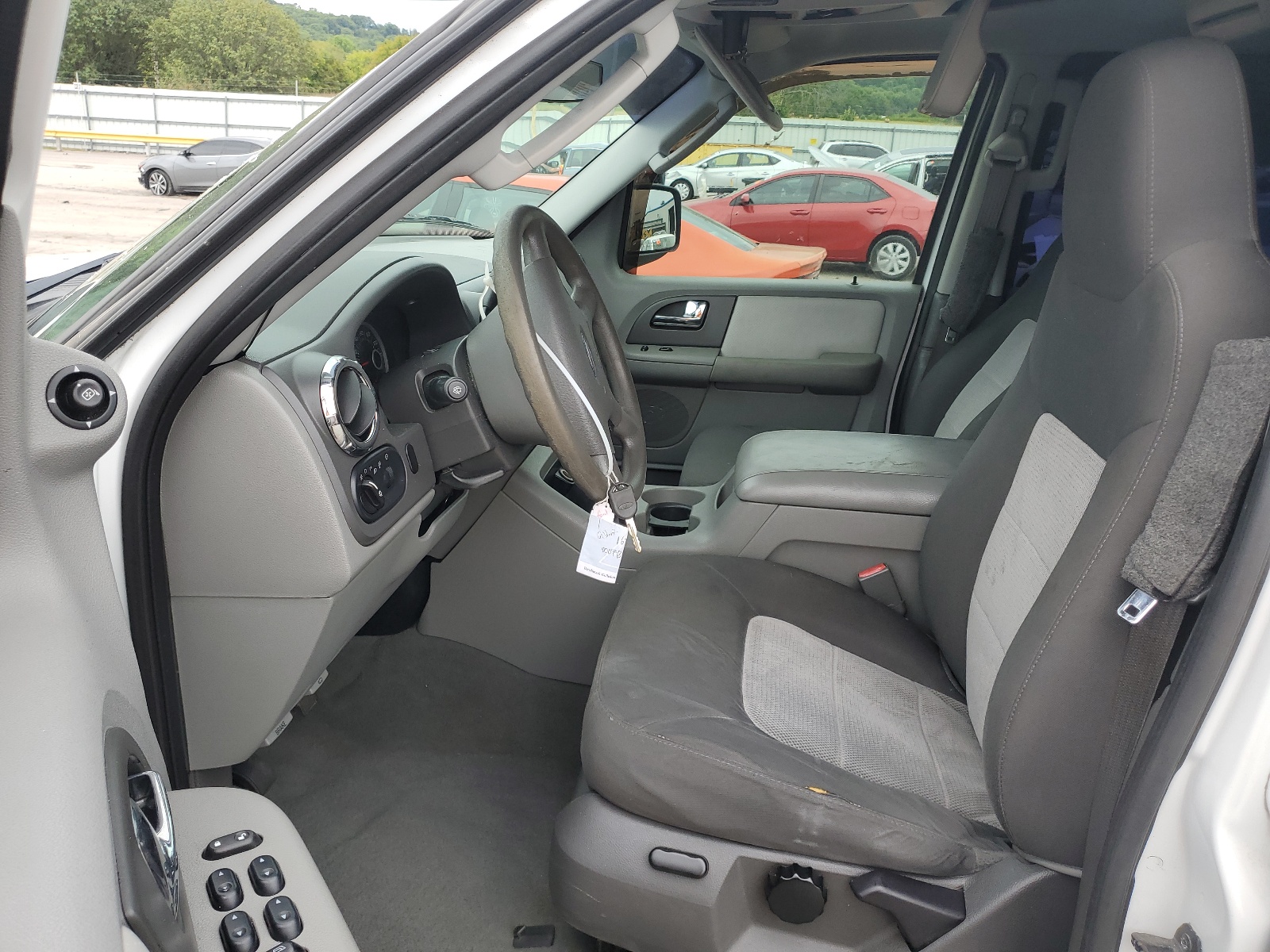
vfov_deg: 53.1
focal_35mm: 26
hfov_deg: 67.3
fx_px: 954
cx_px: 635
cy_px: 476
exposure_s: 1/312
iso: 50
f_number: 1.5
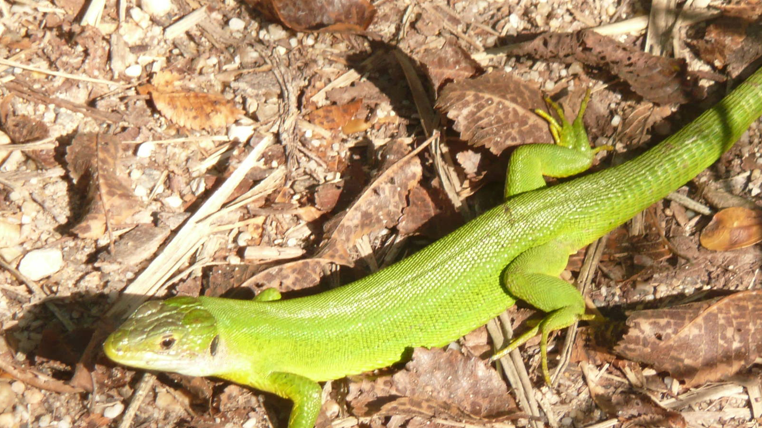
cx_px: 381
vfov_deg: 2.6
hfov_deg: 4.7
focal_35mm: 459
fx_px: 9274
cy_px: 267
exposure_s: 1/160
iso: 100
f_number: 4.9
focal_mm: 46
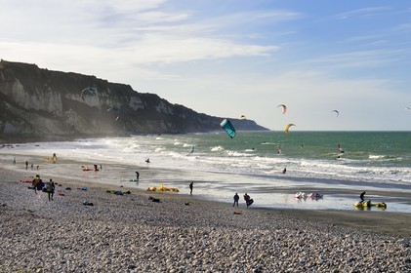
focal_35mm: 70
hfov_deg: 28.9
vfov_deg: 19.4
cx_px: 206
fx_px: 799
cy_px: 136
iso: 200
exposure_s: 1/160
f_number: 20
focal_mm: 70
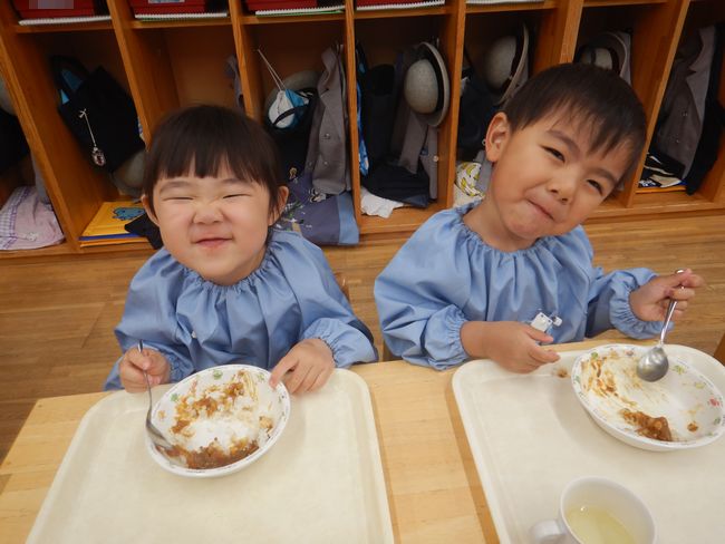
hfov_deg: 71.6
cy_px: 272
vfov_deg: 56.8
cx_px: 362
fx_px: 503
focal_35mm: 24
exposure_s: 1/50
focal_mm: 4.3
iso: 125
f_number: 2.8
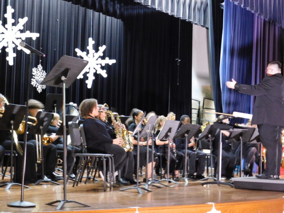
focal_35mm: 71
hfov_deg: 27.4
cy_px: 106
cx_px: 142
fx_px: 583
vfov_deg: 20.7
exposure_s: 1/2
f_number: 4.3
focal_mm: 12.6
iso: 800
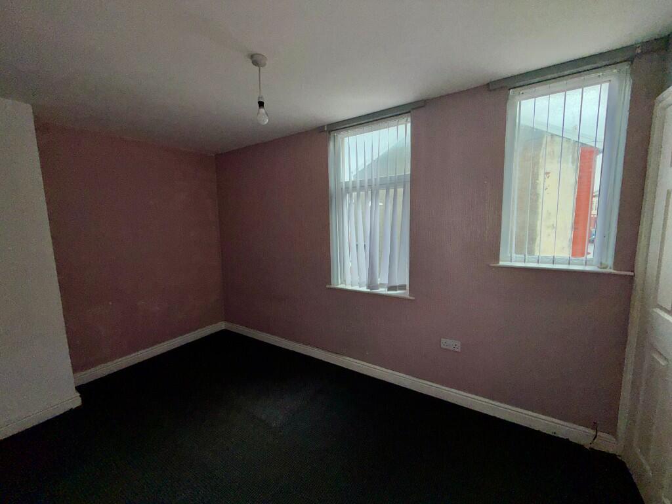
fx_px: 272
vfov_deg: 85.7
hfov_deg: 102.1
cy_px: 252
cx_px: 336
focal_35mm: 14
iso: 25
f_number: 2.2
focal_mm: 2.22
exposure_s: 1/73
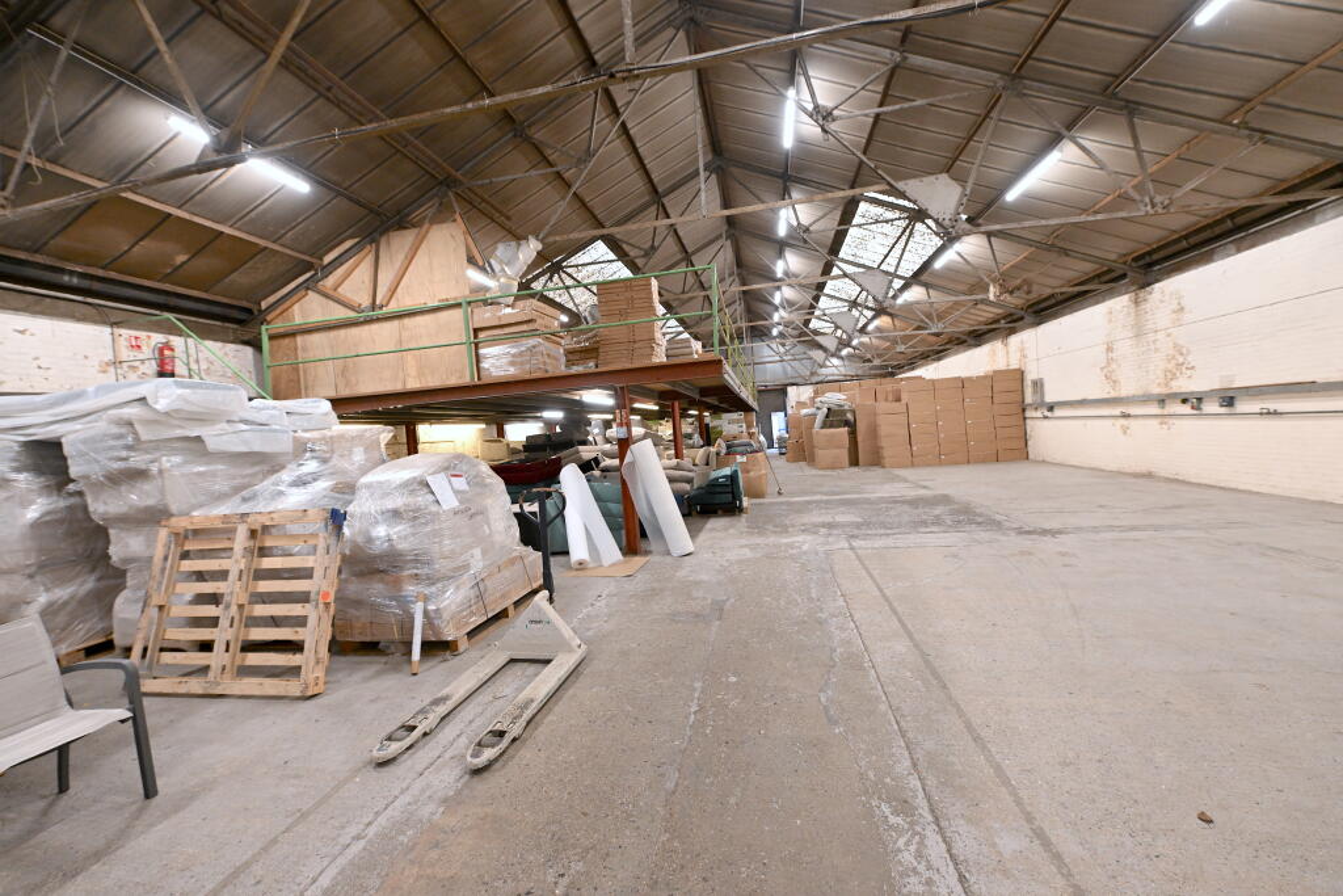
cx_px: 672
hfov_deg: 104.2
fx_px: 522
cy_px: 448
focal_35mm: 14
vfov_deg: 81.2
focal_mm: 14
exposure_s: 1/60
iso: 2500
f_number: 5
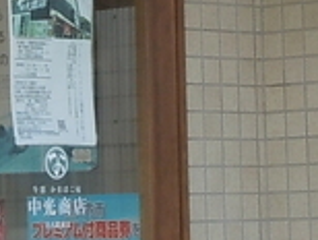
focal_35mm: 257
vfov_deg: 5.7
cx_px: 74
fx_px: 2365
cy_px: -130
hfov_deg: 7.7
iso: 100
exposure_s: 1/125
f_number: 4
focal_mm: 5.9
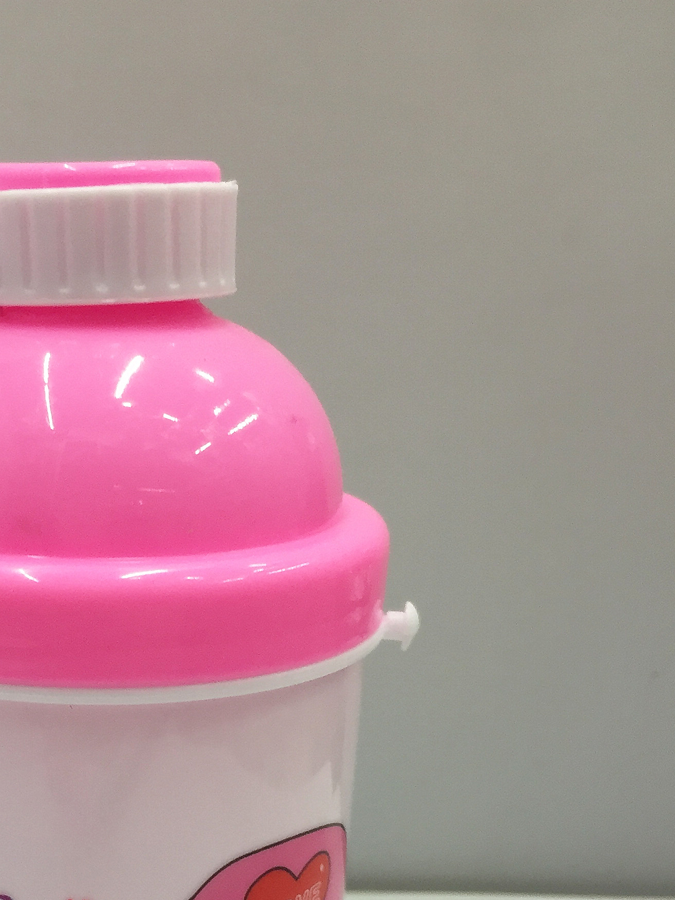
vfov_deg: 33.9
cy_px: 782
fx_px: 1404
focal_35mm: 54
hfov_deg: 26.2
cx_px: 79
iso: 80
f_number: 2.2
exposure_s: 1/33
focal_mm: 4.15
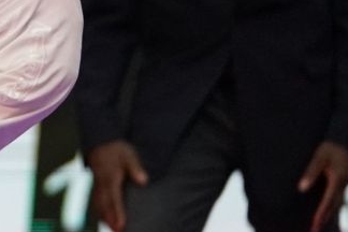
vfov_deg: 1.8
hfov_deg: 2.7
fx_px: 7191
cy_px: 75
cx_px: -548
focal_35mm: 744
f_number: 2.8
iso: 6400
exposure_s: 1/1000
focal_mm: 134
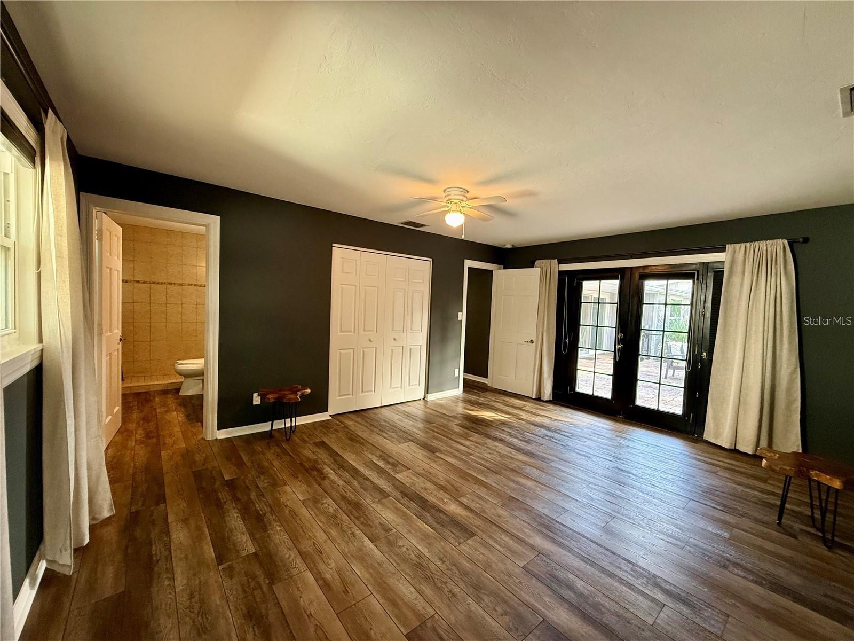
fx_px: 345
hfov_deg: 102.1
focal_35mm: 14
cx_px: 427
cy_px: 320
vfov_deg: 85.7
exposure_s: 1/60
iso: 250
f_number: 2.2
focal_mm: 2.22
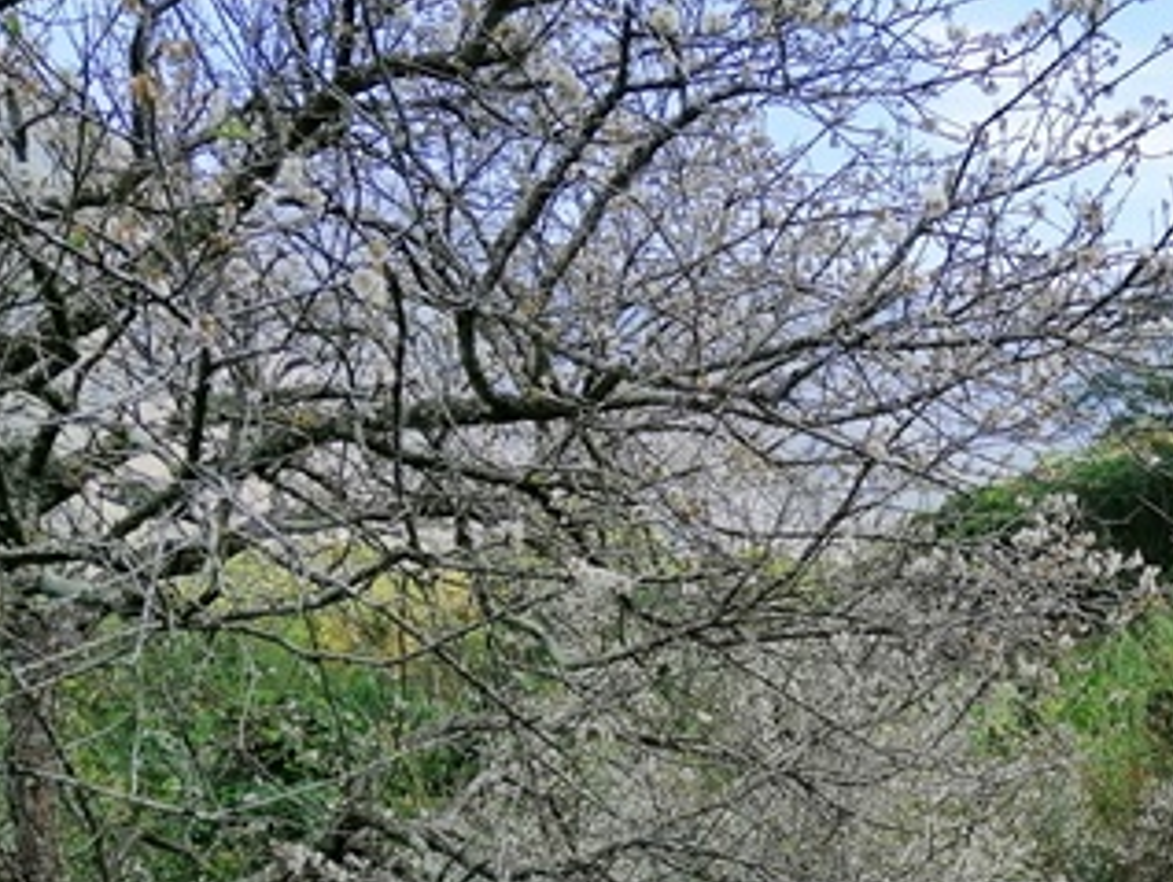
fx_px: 1662
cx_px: 978
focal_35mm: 49
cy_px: 701
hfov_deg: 37.2
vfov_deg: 29.1
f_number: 2.2
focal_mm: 3.81
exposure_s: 1/397
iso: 50
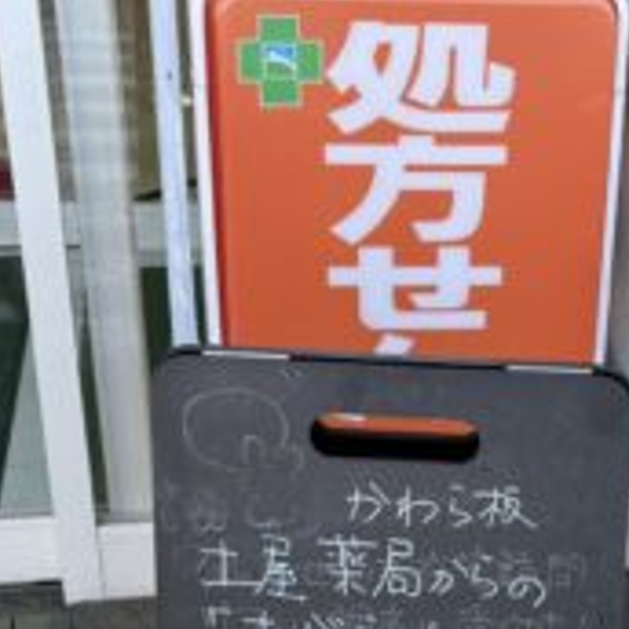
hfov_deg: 21.3
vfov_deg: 20.6
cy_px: 702
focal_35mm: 80
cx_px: 534
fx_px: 1645
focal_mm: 5.96
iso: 40
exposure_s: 1/298
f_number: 1.6
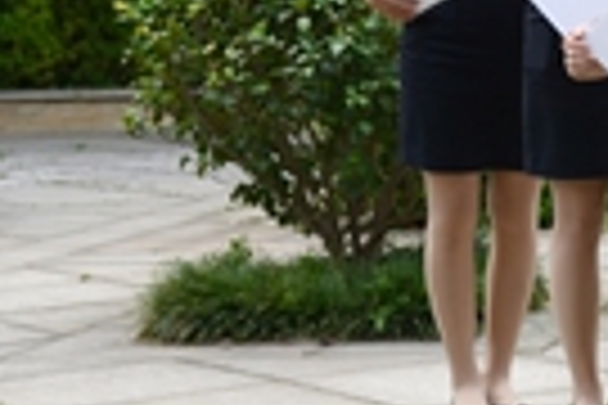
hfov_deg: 13.2
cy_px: 22
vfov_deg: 9.7
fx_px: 2381
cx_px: 1072
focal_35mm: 141
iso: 400
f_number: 6.3
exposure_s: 1/125
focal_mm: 38
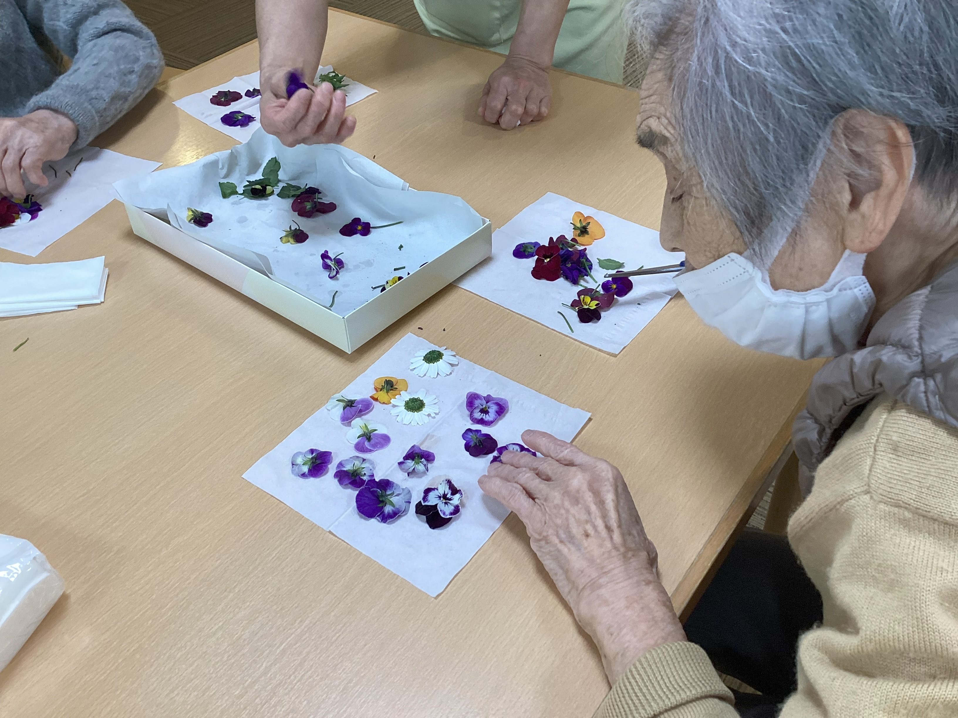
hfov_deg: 58.4
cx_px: 479
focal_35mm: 31
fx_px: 858
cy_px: 359
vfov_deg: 45.4
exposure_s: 1/50
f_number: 2.4
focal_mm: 3.3
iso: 80
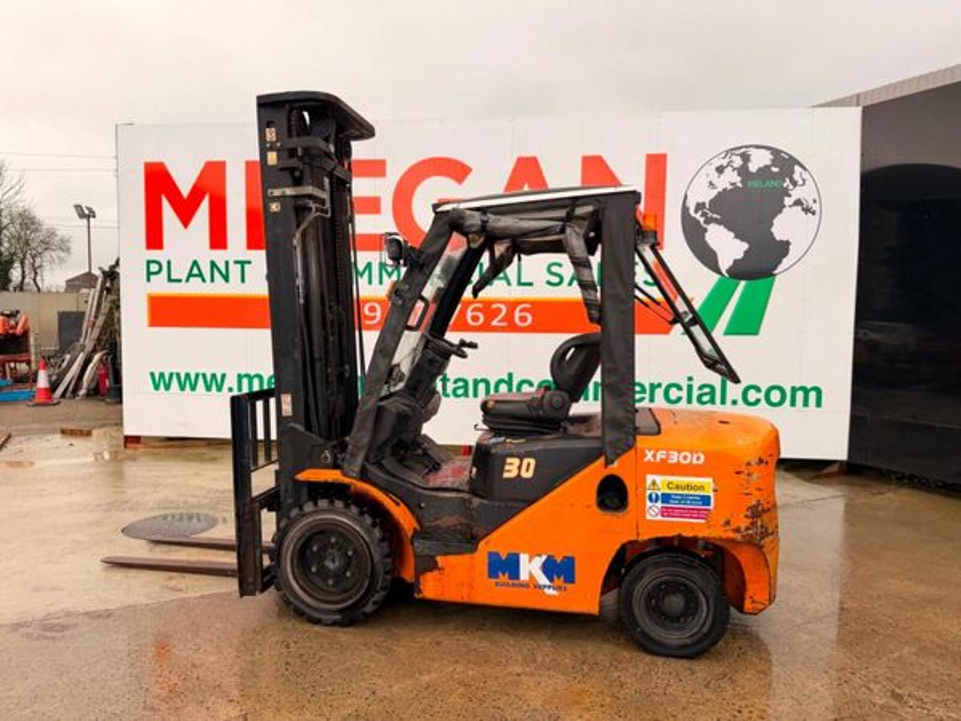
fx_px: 666
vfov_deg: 56.8
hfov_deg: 71.6
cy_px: 360
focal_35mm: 24
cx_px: 480
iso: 80
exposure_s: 1/637
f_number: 1.78
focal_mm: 6.76
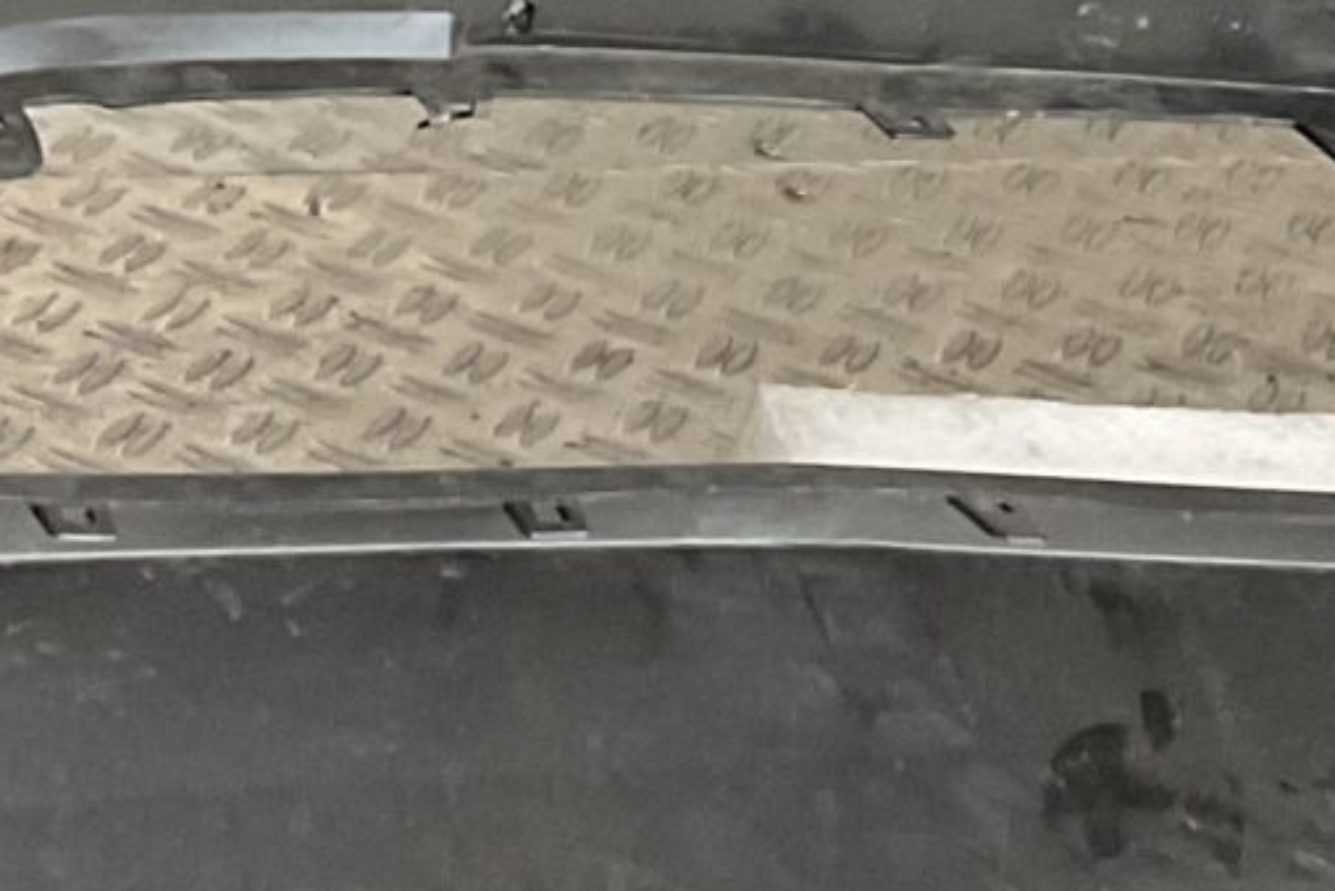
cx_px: -234
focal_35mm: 152
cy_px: 26
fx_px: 5638
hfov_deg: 13.2
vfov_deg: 9.0
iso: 80
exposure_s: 1/50
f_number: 1.8
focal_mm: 3
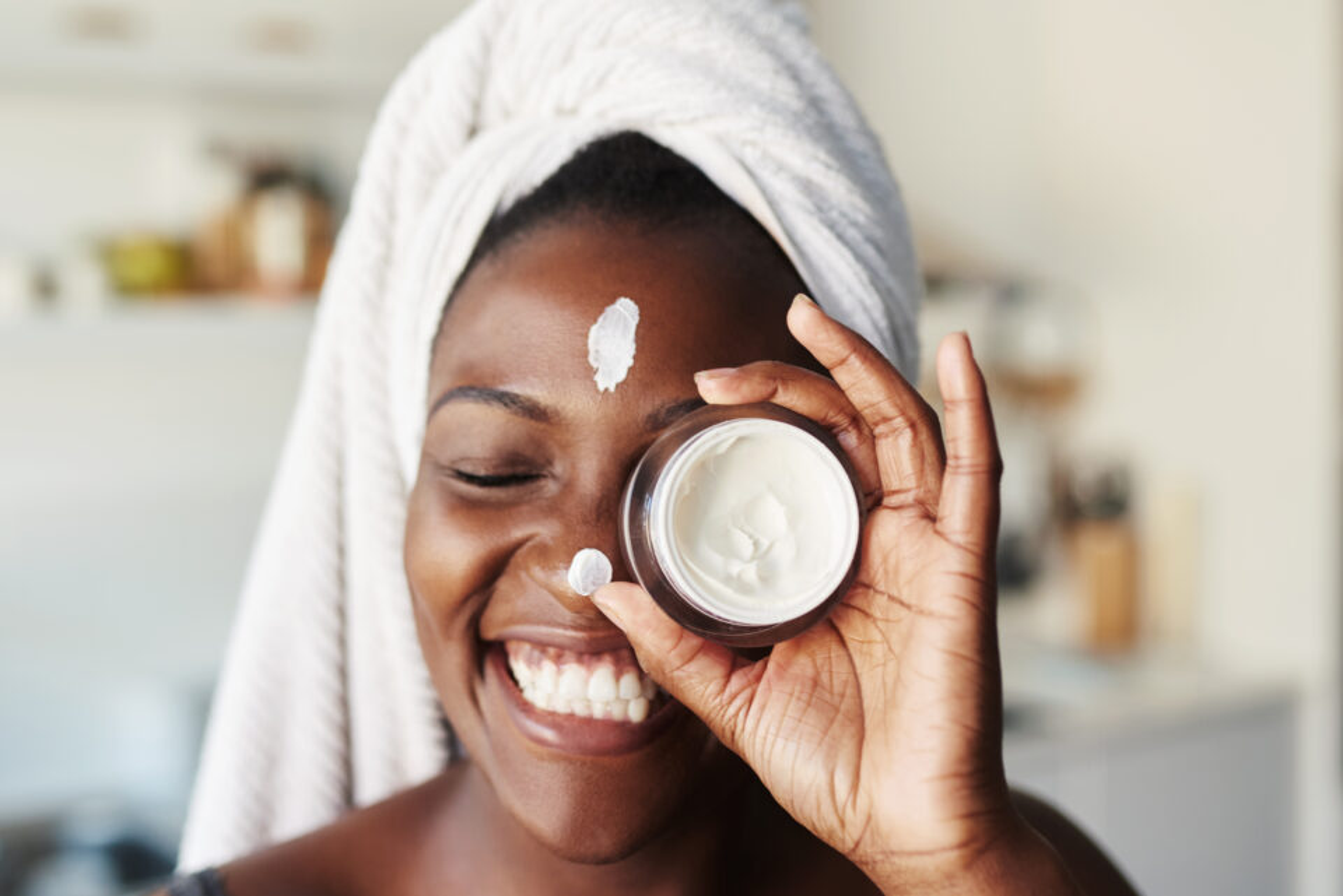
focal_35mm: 35
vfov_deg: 37.9
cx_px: 672
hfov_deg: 54.4
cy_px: 448
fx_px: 1306
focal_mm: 35
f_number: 2
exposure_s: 1/250
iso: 400
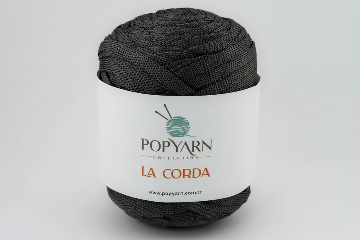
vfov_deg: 23.2
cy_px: 120
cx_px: 180
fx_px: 585
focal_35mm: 58
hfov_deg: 34.2
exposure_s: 1/320
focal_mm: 39
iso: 200
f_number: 8
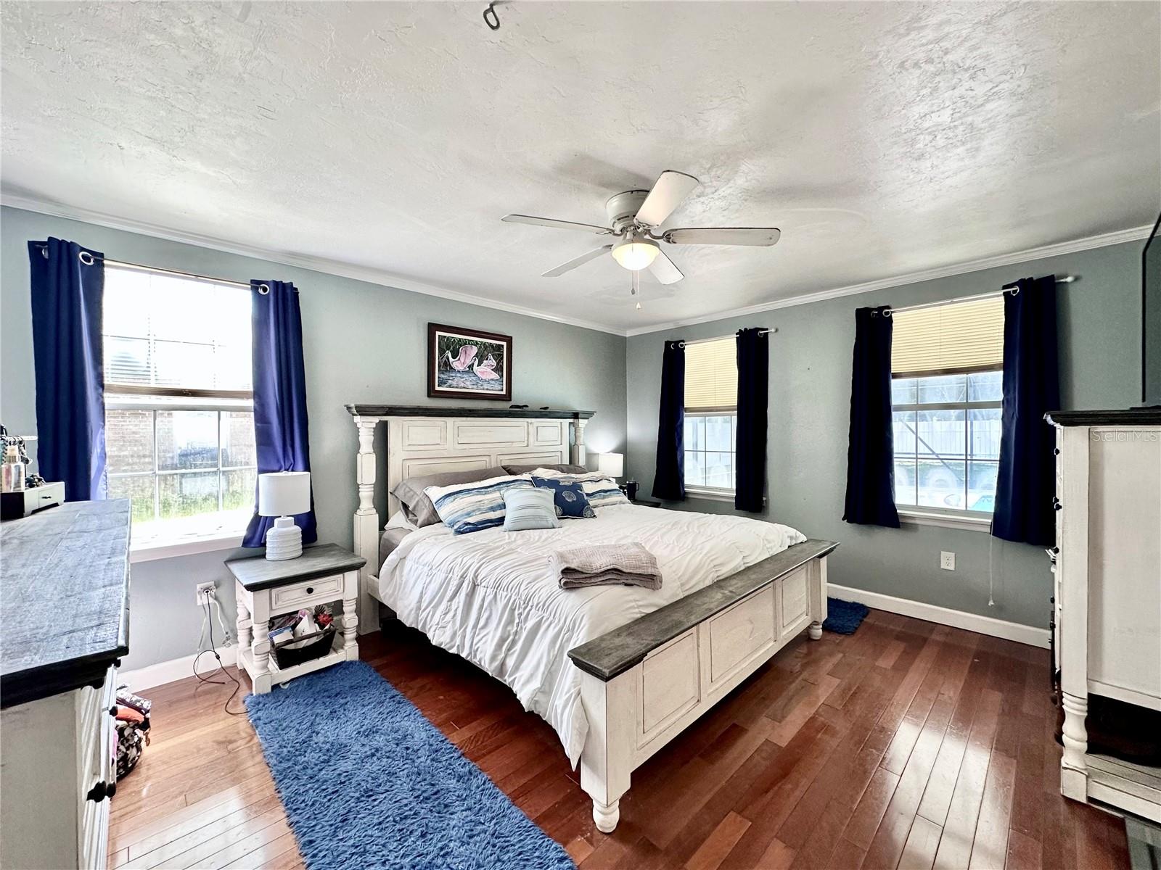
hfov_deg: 102.1
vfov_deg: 85.7
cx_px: 580
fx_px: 470
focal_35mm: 14
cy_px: 435
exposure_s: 1/125
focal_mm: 2.22
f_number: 2.2
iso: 160
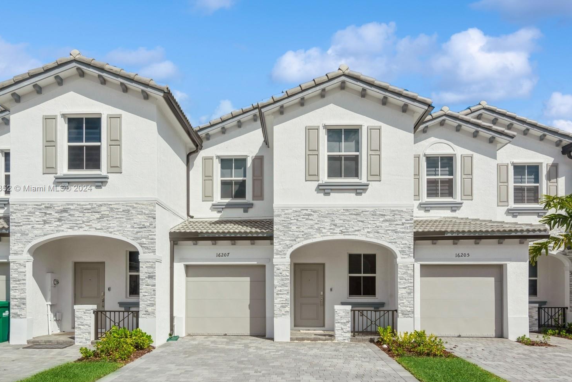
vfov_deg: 53.1
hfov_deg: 73.7
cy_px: 189
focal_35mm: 24
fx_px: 381
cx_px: 279
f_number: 8
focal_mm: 22
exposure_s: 1/1250
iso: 200
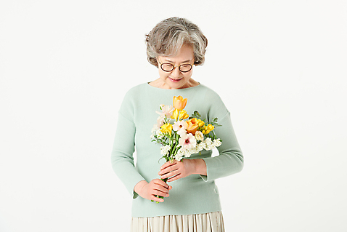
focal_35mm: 145
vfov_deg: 9.5
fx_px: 1398
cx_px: 174
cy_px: 116
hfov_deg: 14.1
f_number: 11
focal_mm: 145
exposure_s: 1/125
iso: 100
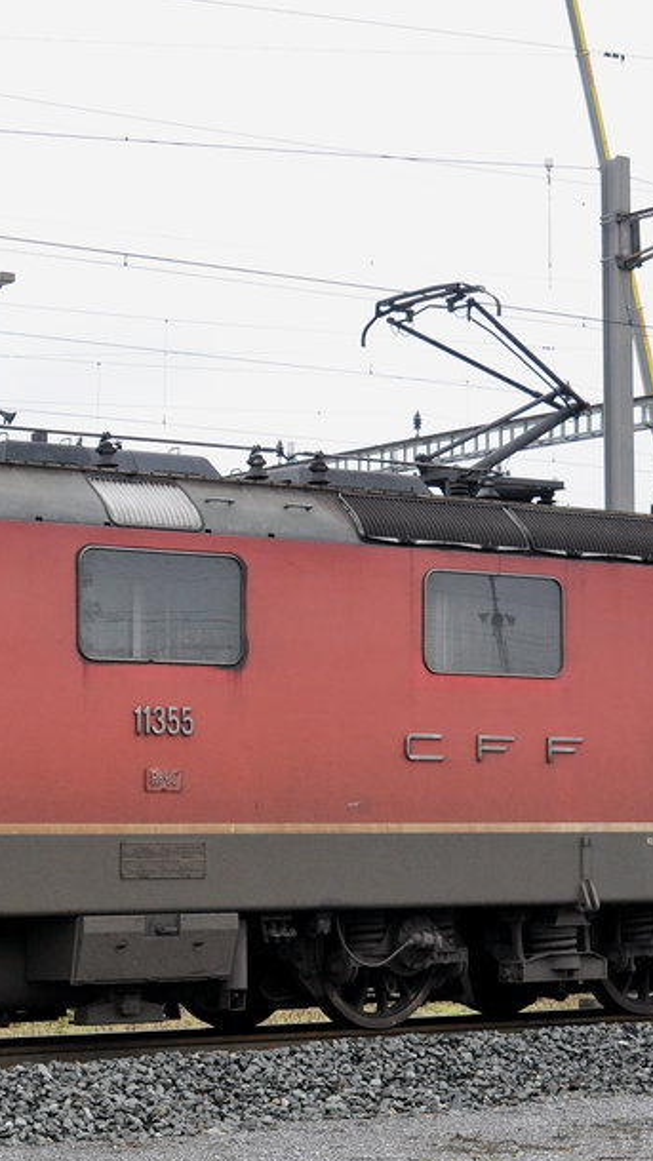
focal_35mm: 105
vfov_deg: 20.4
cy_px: 633
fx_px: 3233
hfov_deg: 11.3
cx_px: -143
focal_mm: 34
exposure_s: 1/200
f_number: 7.1
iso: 400
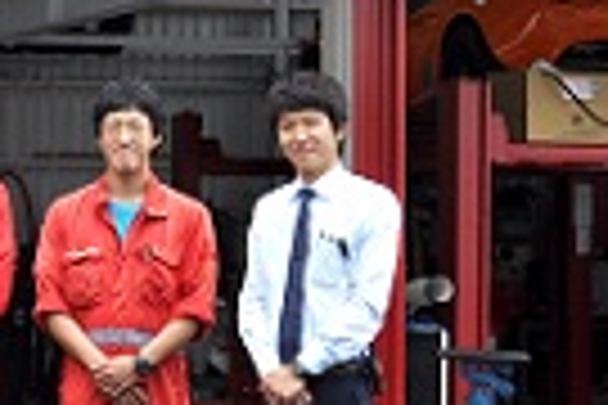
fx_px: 2631
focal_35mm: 156
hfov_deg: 12.2
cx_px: -435
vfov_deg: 8.8
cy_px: 241
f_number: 8
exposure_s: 1/250
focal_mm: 29
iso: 200
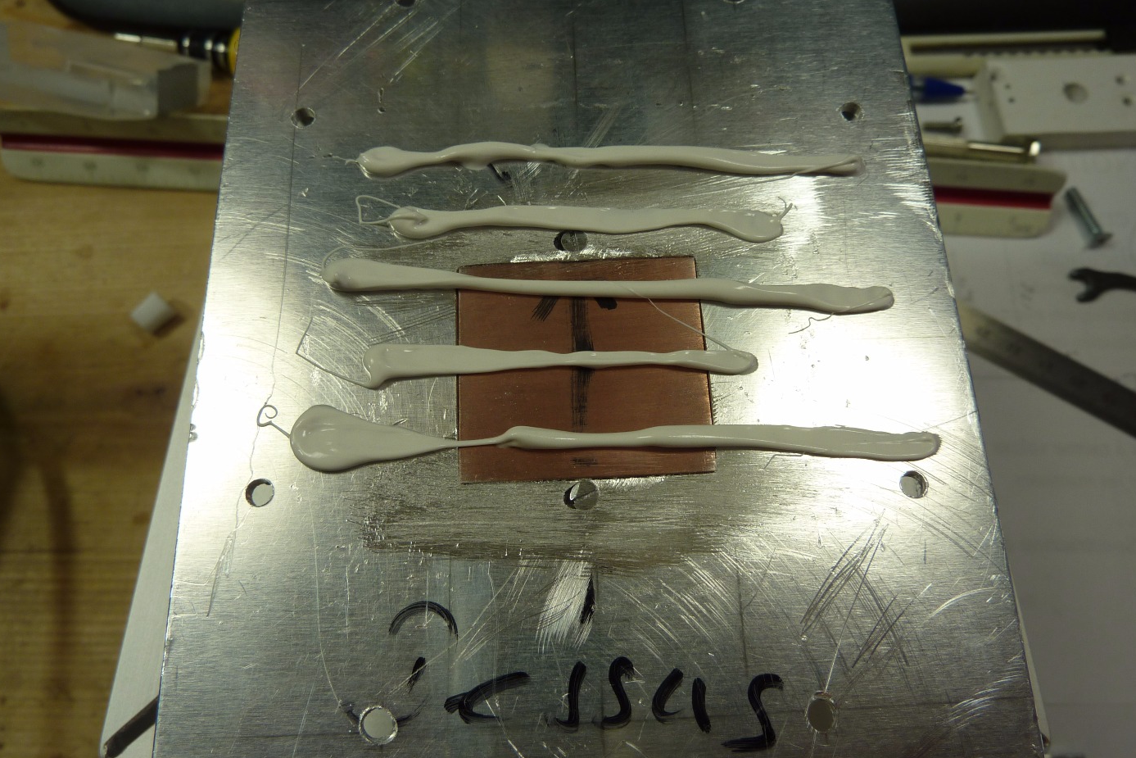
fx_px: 852
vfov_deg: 47.9
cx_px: 582
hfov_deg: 67.4
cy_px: 389
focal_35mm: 27
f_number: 3.3
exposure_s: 1/30
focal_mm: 4.1
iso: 80
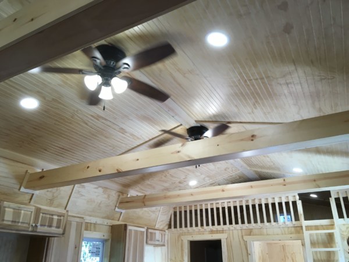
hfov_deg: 61.7
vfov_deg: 48.2
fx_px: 292
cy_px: 131
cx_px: 174
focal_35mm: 29
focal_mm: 4.15
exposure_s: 1/30
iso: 25
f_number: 2.2
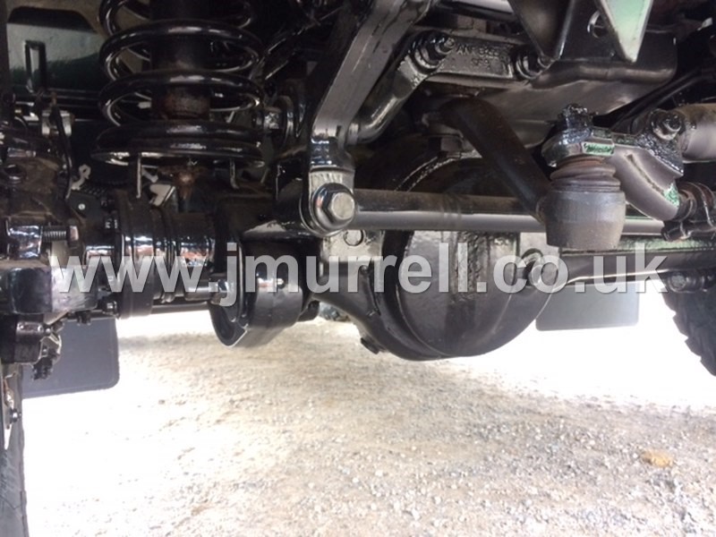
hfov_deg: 61.7
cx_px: 358
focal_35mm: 29
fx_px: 600
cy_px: 268
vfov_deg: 48.2
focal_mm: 4.15
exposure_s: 1/33
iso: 125
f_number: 2.2
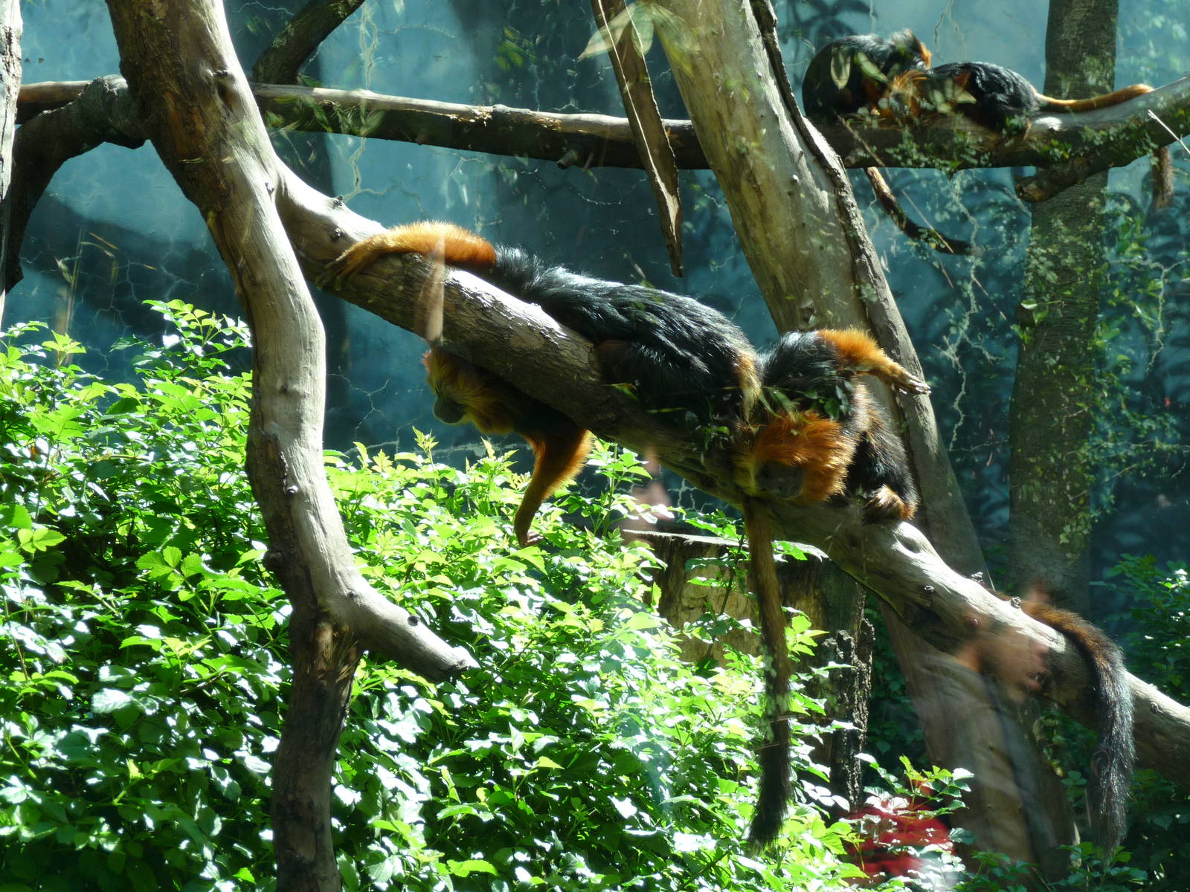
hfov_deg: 29.0
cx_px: 595
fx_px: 2303
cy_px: 446
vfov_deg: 21.9
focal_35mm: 67
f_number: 4.5
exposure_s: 1/60
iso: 100
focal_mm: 11.3
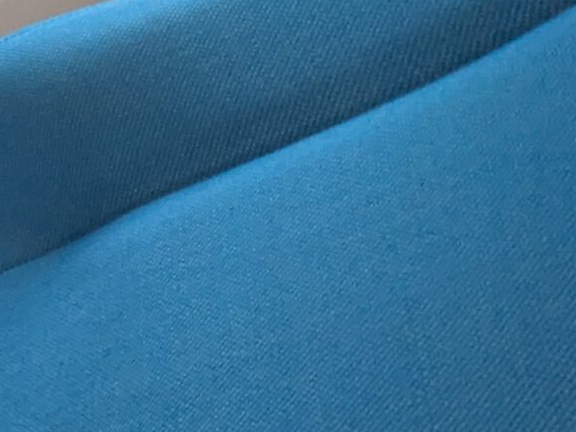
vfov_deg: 20.1
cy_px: -44
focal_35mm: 70
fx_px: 1165
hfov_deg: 17.5
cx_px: -634
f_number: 2.2
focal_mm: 2.35
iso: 77
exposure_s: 1/60
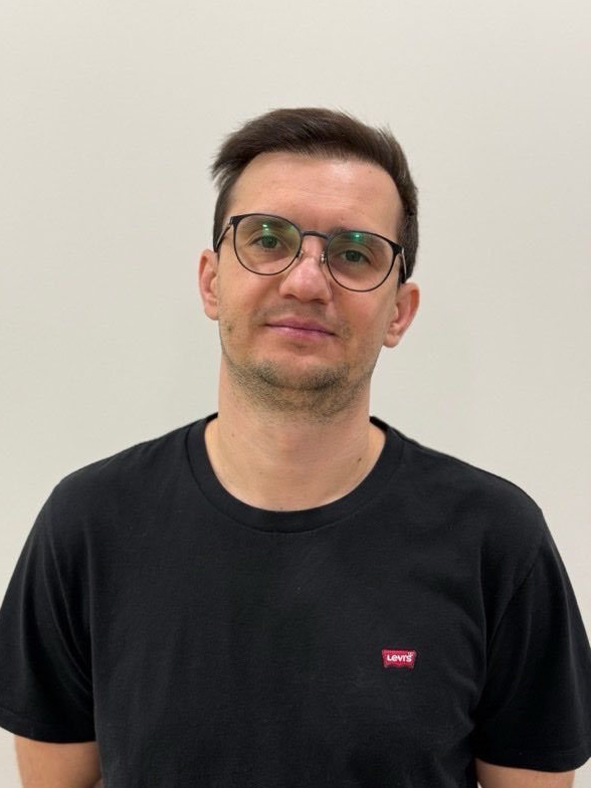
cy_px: 401
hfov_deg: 29.7
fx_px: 1115
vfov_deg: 38.9
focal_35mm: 49
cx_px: 298
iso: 64
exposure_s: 1/50
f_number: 1.78
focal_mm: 6.76
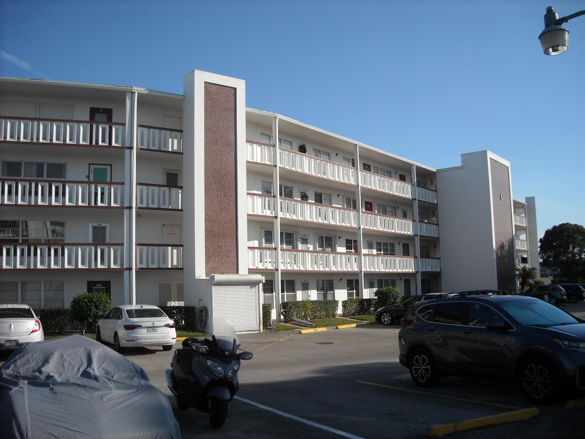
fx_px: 591
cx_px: 292
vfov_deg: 40.7
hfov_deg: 52.6
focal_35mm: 35
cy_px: 220
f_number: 5.6
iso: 64
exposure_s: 1/402
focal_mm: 5.7
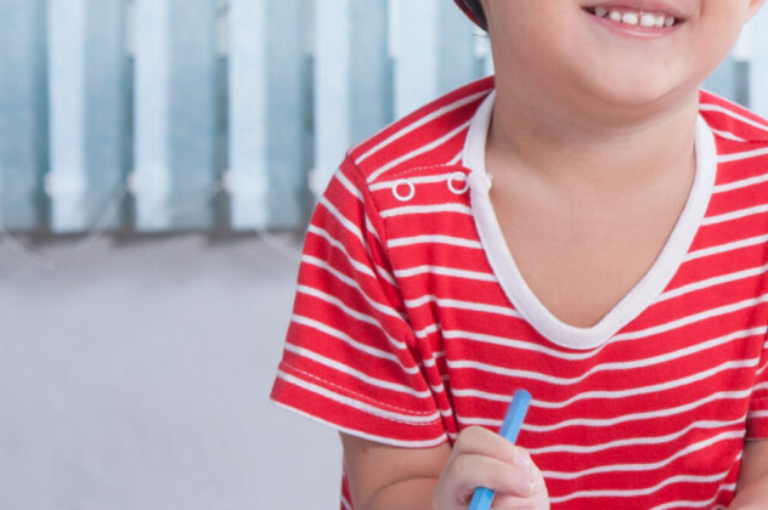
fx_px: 3239
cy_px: 84
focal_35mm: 152
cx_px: 851
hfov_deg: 13.3
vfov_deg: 9.0
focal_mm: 60
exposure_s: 1/125
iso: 400
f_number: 8
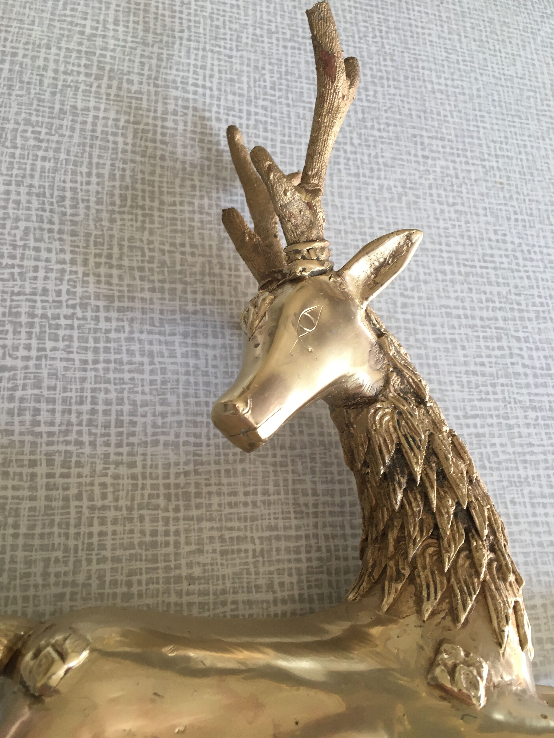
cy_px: 369
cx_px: 277
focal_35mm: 29
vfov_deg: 61.7
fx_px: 619
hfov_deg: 48.2
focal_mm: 4.15
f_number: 2.2
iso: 40
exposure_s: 1/33
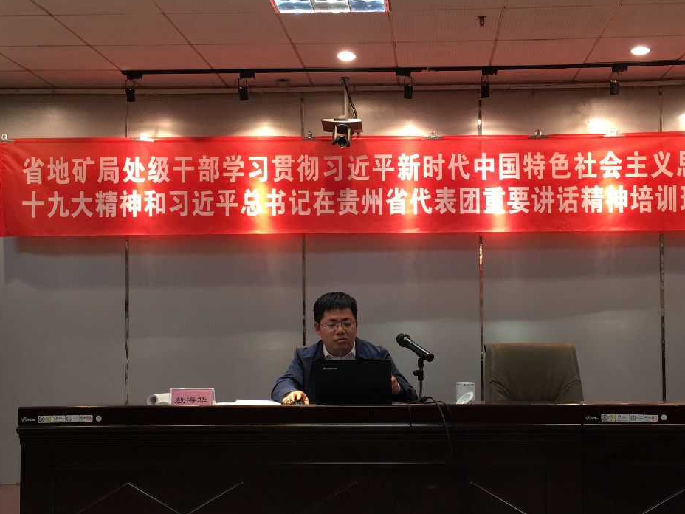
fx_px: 989
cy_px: 293
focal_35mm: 50
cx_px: 398
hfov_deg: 38.1
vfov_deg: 29.1
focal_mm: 4.15
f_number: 2.2
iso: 80
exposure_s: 1/33
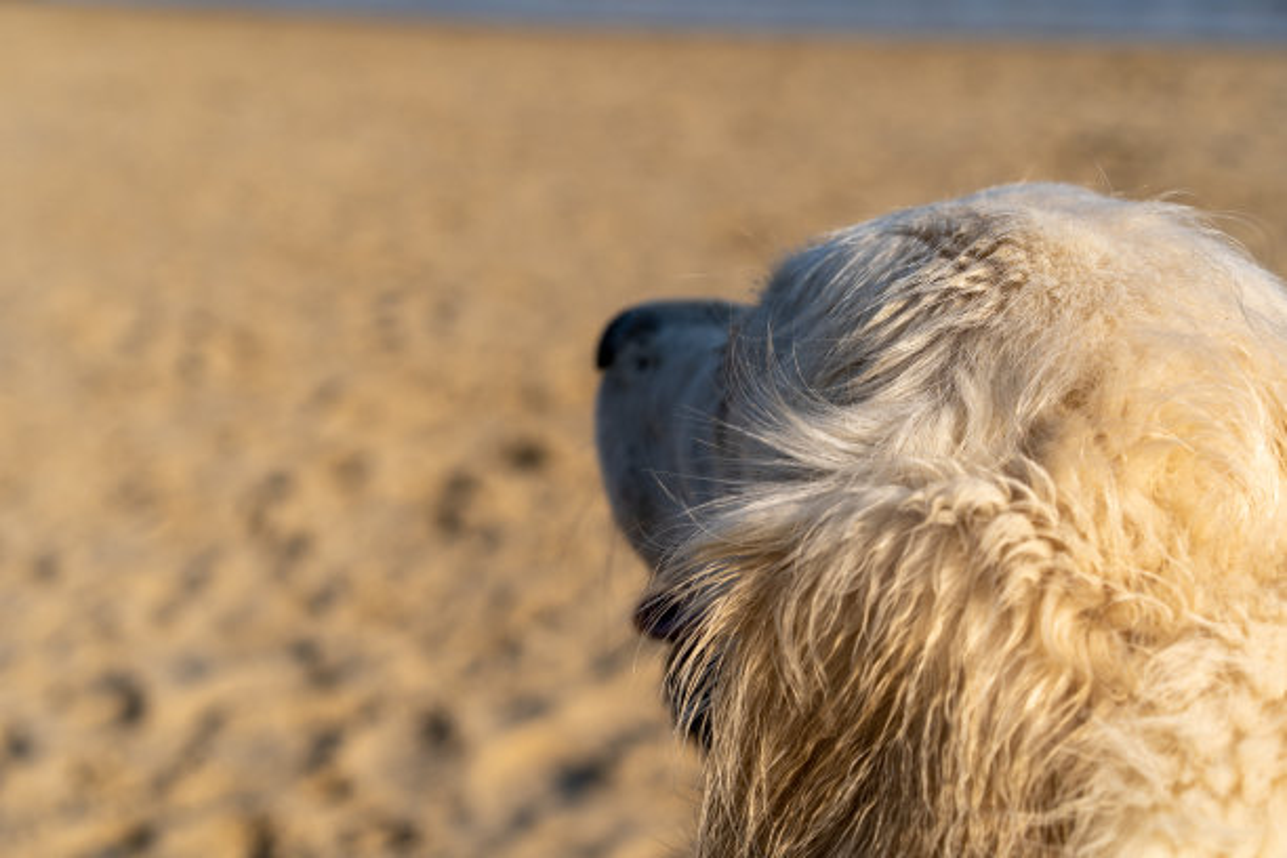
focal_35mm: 55
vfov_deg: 24.6
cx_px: 644
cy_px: 429
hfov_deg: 36.2
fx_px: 1966
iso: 160
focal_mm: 55
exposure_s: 1/1000
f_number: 5.6
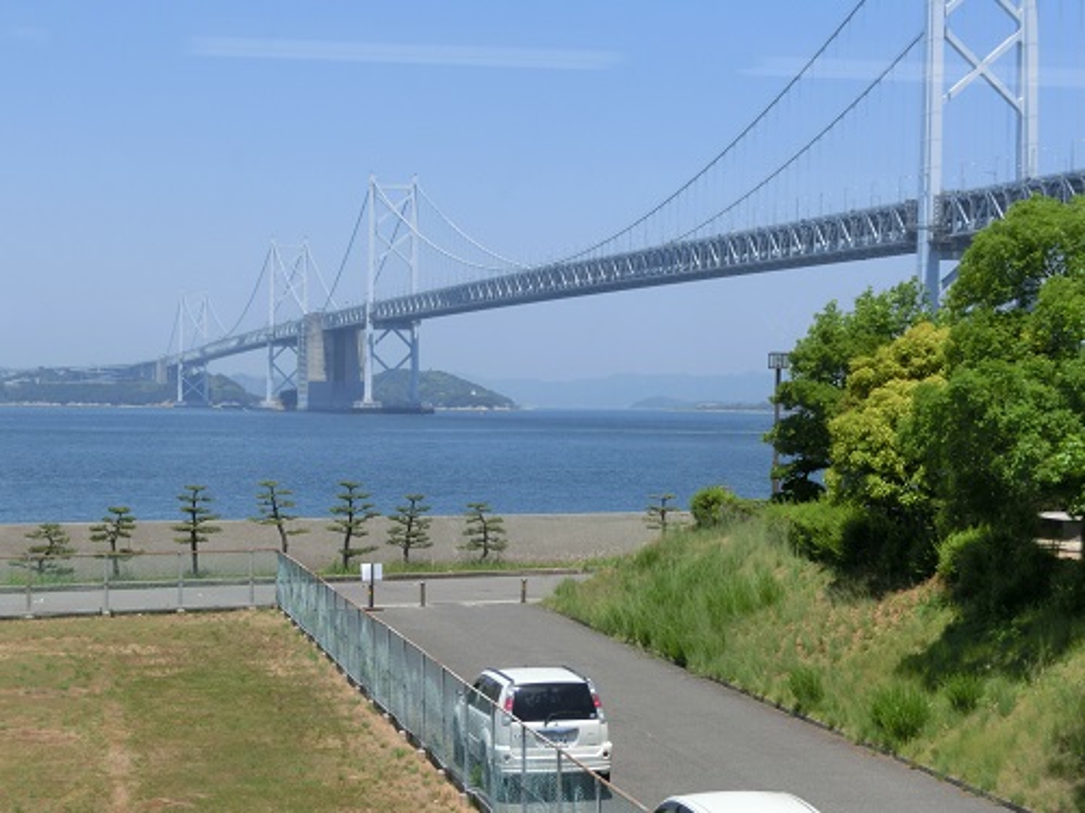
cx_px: 542
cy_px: 406
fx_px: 2131
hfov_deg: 28.6
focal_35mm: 68
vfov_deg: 21.6
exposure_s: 1/80
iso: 80
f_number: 11.9
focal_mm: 12.1
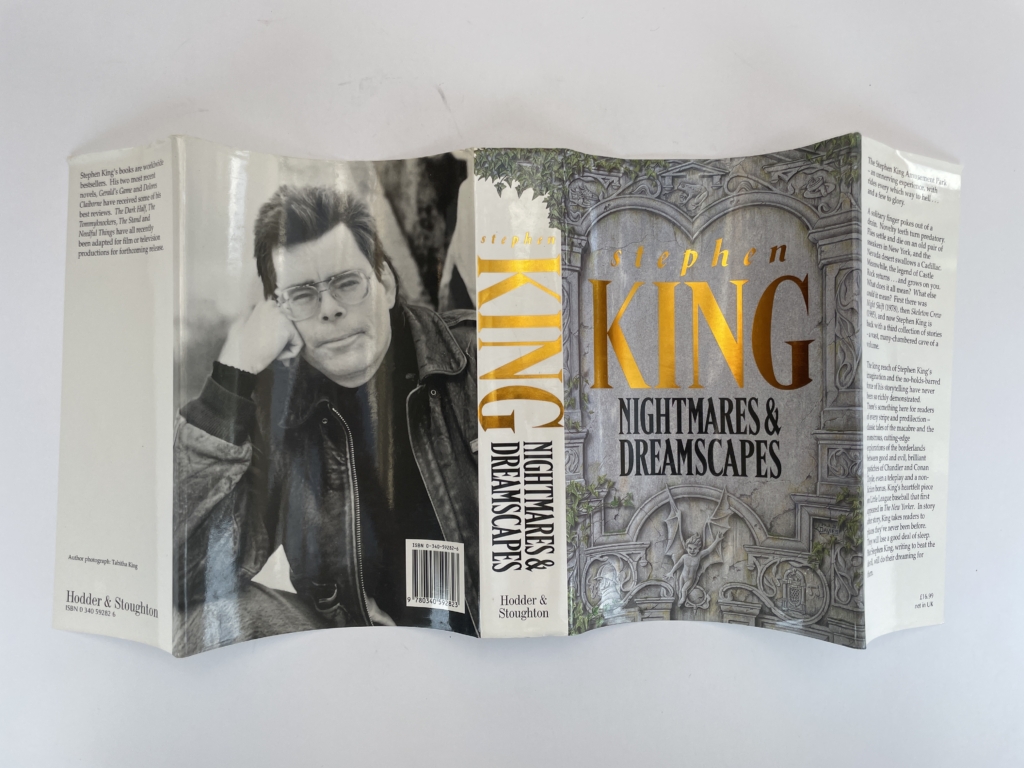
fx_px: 769
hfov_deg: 67.3
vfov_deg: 53.1
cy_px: 384
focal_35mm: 26
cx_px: 512
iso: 32
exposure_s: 1/397
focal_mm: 4.2
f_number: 1.6
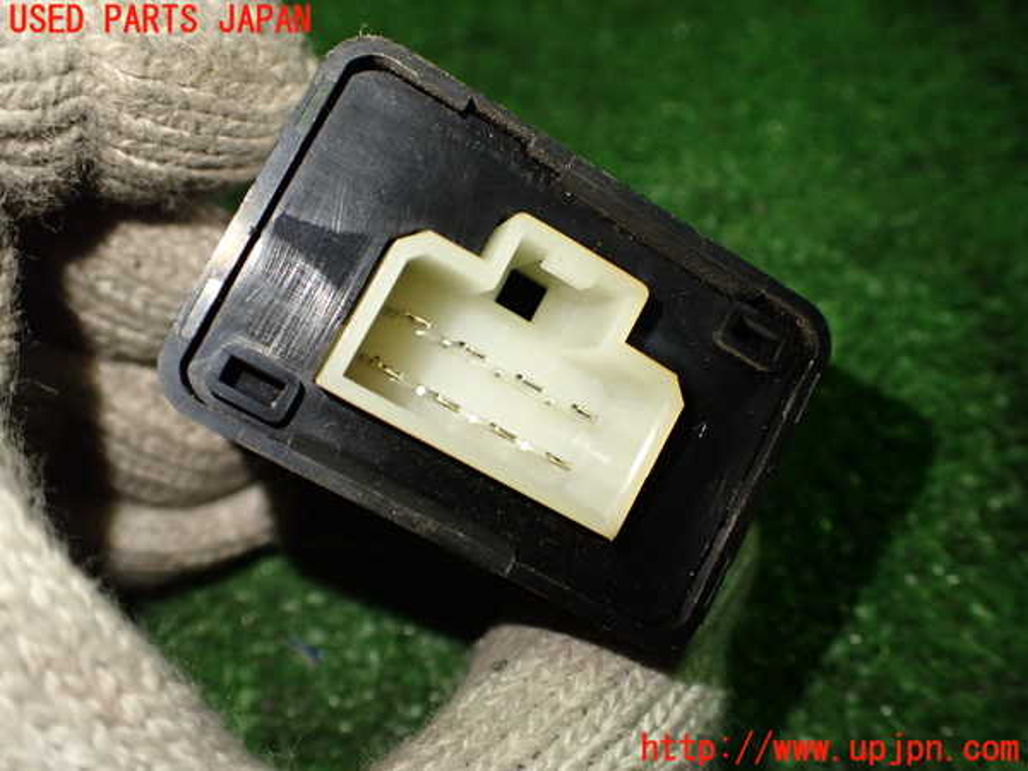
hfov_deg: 60.0
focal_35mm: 30
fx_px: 891
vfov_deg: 46.8
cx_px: 514
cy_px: 386
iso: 400
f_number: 2.3
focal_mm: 5.4
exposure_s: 1/125
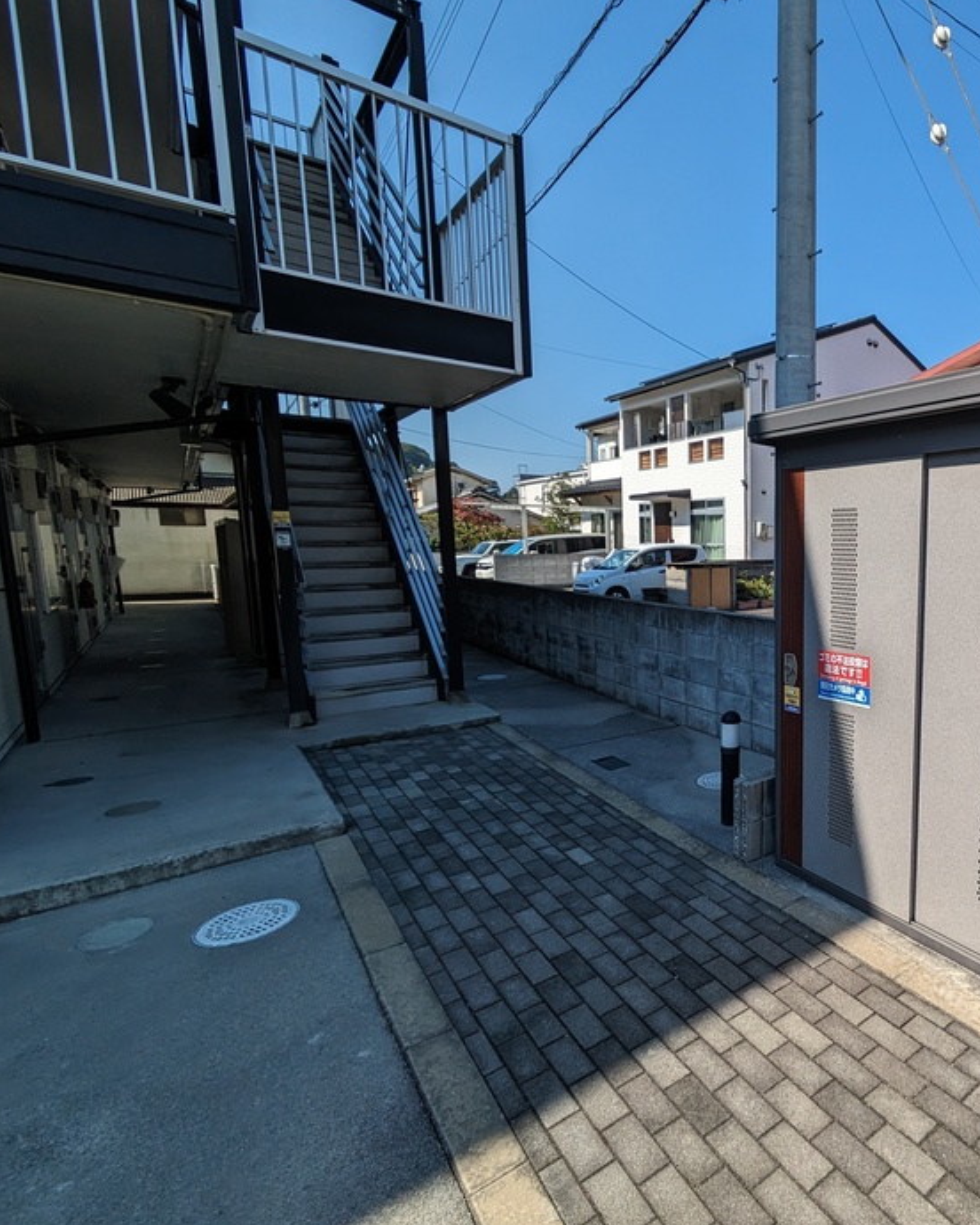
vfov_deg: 83.3
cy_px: 625
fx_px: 689
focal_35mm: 19
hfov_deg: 64.4
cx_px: 789
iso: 47
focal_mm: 1.83
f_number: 2.2
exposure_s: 1/1631
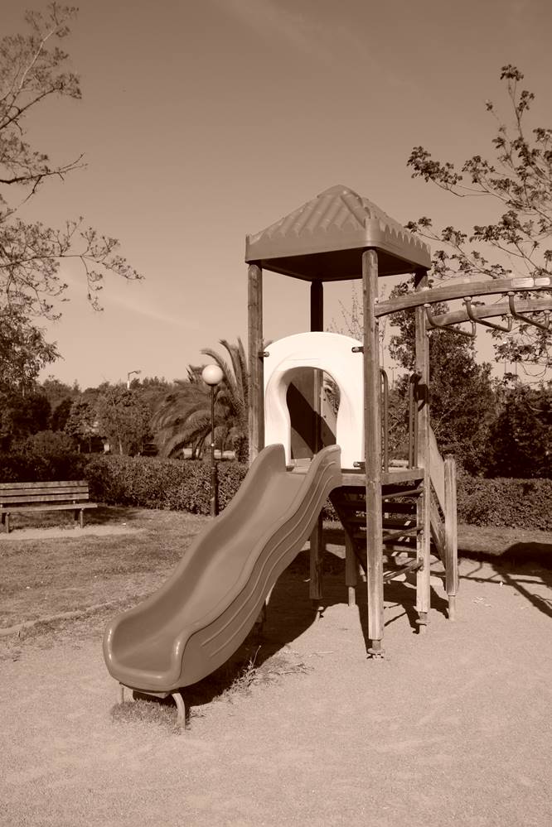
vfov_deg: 54.4
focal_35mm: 35
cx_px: 276
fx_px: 805
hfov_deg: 37.9
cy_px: 414
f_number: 5.6
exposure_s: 1/1100
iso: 200
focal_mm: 23.5
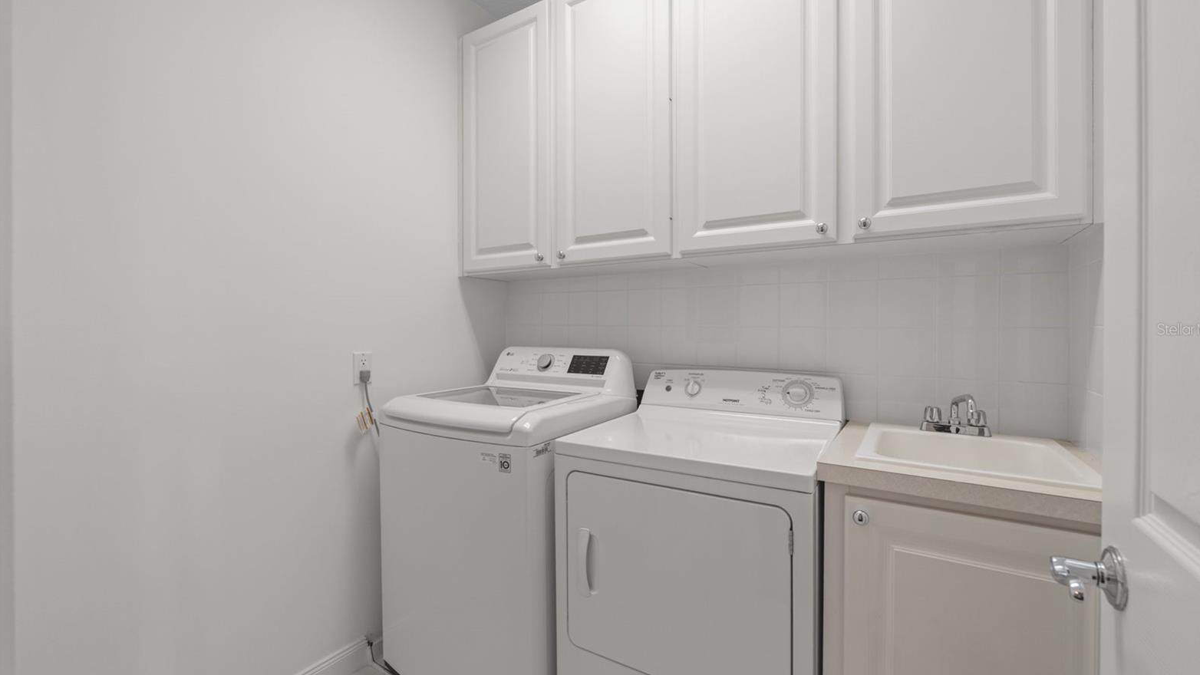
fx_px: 477
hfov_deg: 103.0
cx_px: 612
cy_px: 329
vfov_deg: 70.5
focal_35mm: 15
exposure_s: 1/5
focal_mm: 14
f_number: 8
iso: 800
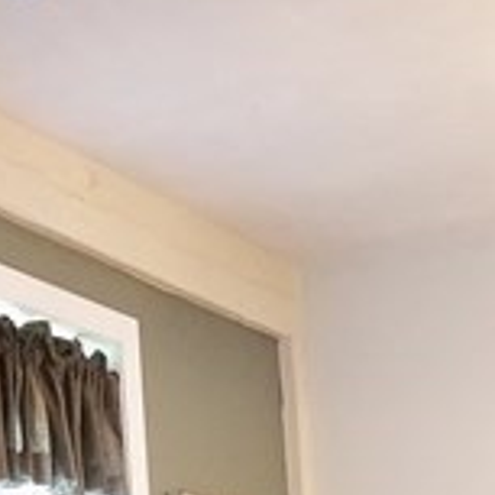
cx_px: 291
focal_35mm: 154
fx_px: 2491
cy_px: 1155
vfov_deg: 10.0
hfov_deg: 11.3
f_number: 1.7
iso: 250
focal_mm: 4.3
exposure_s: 1/17
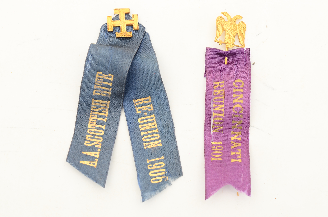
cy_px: 108
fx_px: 750
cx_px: 164
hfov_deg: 24.7
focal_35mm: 82
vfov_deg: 16.5
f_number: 10
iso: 250
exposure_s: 1/80
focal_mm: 55
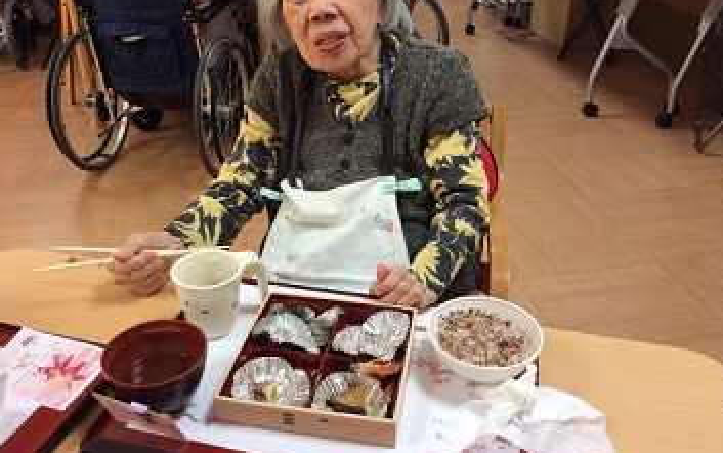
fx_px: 710
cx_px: 356
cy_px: 203
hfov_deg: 54.0
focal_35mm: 36
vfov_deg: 35.3
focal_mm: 3.3
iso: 50
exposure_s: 1/60
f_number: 2.4
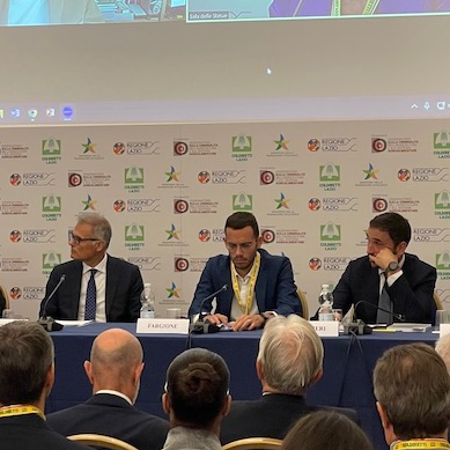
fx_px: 1780
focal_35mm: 121
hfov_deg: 14.4
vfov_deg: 14.4
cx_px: 177
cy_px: 116
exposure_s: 1/50
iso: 100
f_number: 2
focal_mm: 6
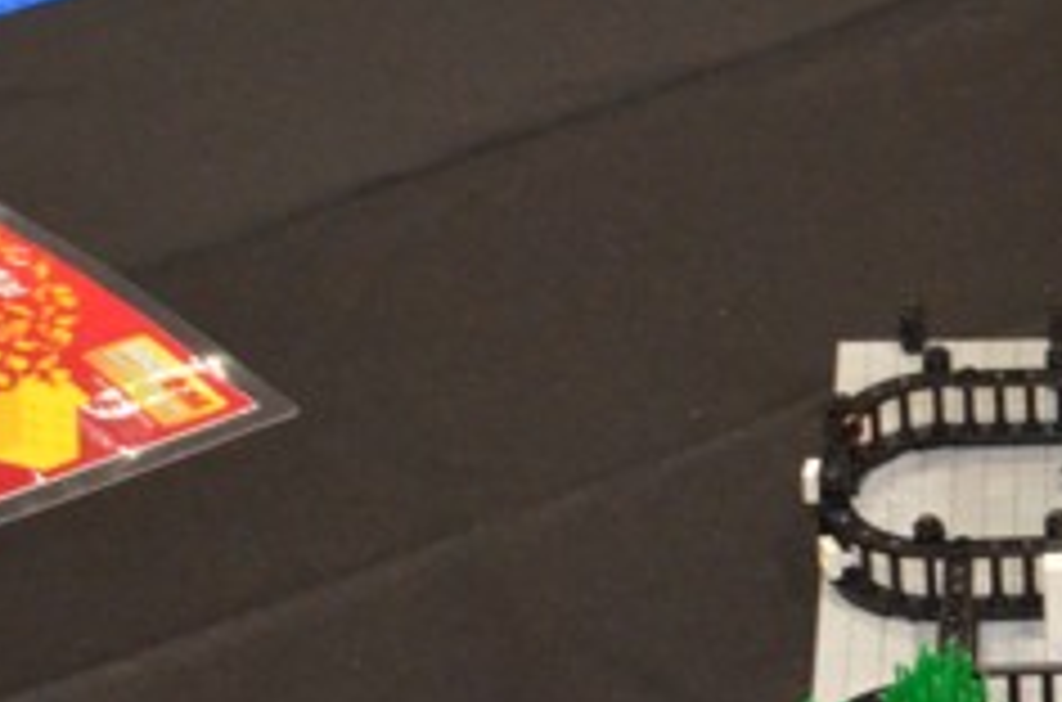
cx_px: 1566
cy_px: -104
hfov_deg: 11.2
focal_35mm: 178
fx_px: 5237
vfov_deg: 7.6
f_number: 4.5
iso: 2800
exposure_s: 1/60
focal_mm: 28
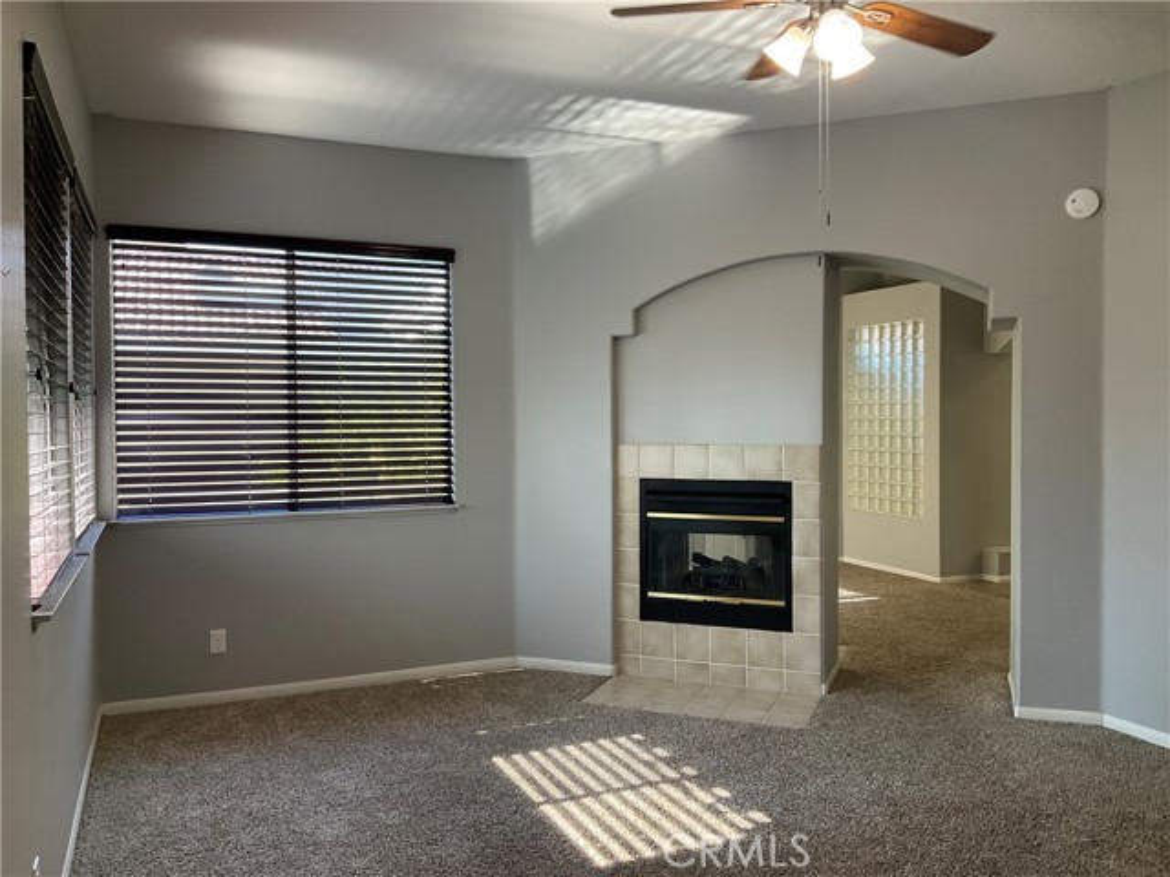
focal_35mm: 29
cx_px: 585
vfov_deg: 48.2
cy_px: 438
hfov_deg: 61.7
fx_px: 980
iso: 64
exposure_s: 1/60
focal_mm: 3
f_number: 1.8
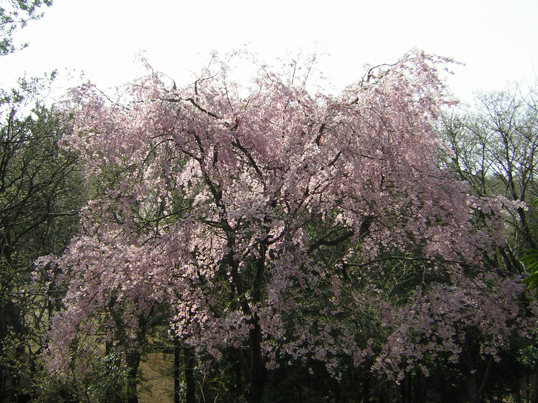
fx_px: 560
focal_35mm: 36
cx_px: 269
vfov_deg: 39.7
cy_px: 202
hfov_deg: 51.4
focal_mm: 4.7
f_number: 5.2
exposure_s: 1/190
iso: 50
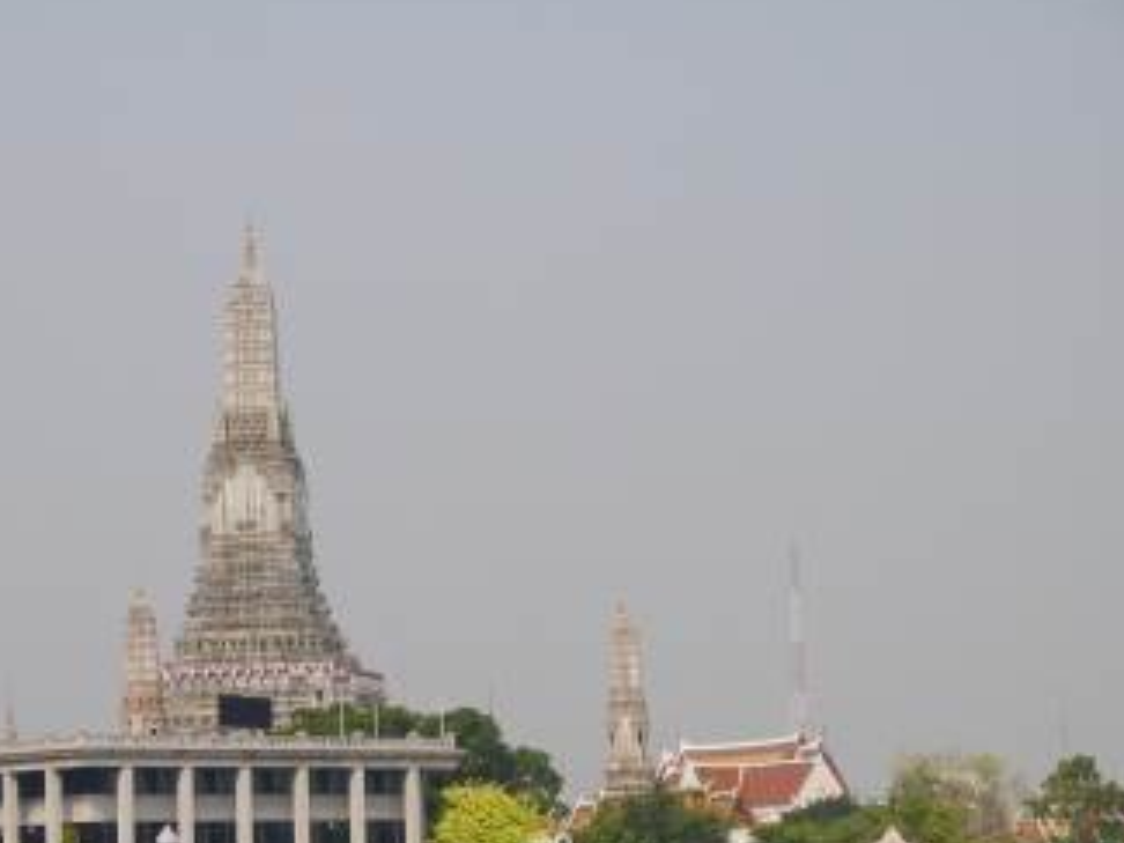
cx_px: 406
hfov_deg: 16.9
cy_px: 559
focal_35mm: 116
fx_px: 3767
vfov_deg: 12.8
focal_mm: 42
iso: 160
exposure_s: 1/400
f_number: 9
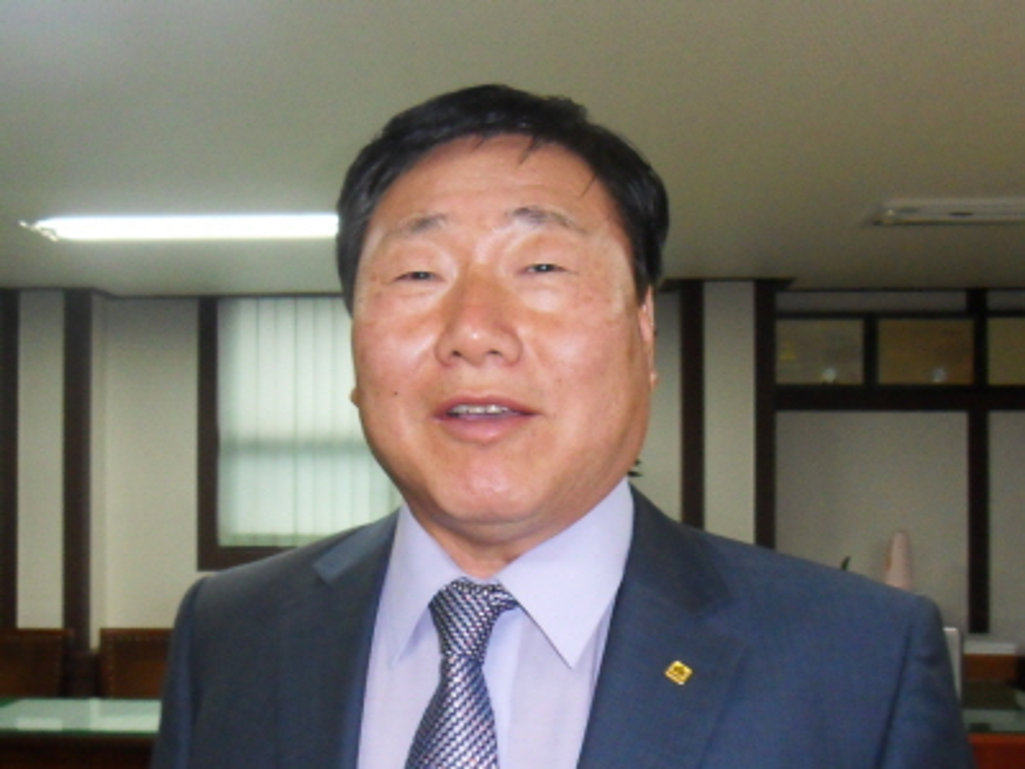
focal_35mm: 24
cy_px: 384
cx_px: 512
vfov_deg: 56.8
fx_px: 711
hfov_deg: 71.6
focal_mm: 4.2
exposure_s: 1/45
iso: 400
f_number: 3.3
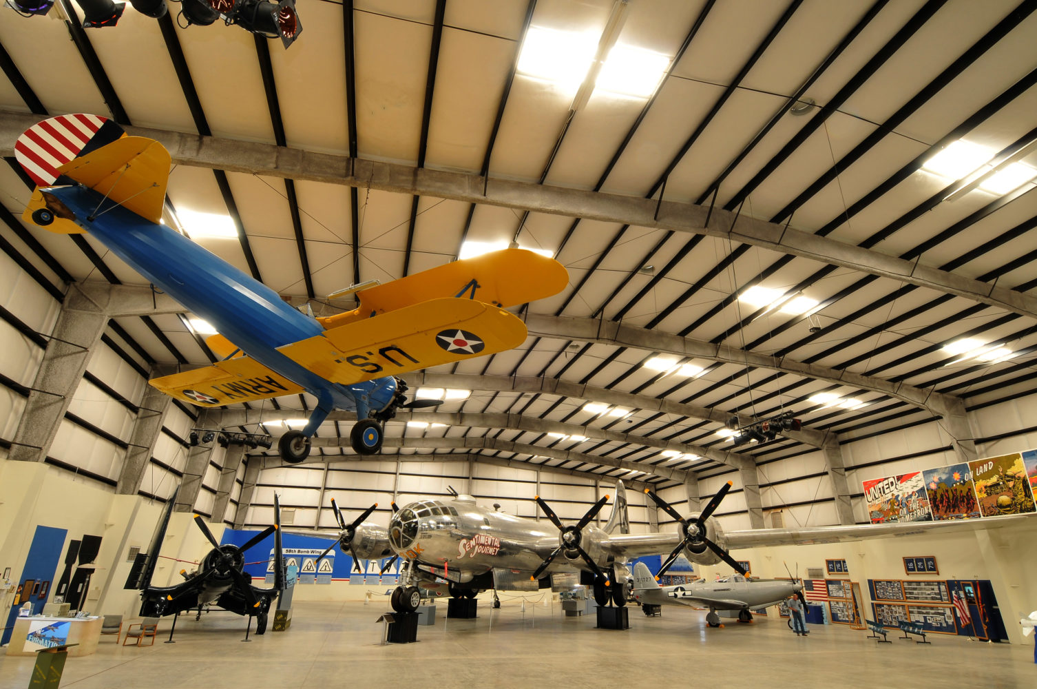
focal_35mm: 18
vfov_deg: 67.2
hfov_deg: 90.1
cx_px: 518
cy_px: 344
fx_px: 518
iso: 200
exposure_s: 1/1.3
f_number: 14
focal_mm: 12
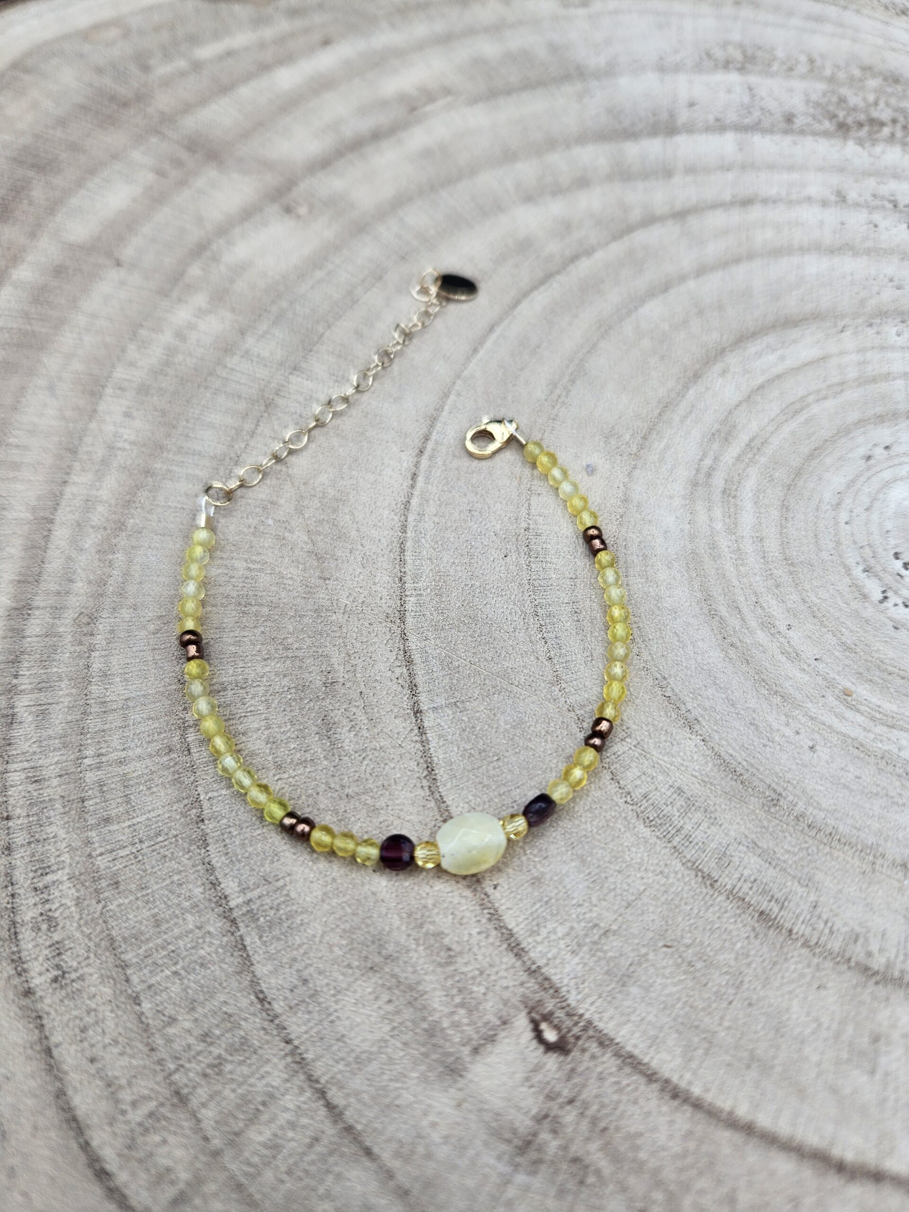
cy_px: 606
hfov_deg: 58.9
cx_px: 454
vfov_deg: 73.9
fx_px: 805
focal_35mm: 23
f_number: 1.8
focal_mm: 5.4
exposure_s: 1/348
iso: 25
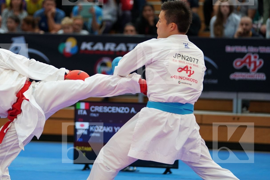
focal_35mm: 203
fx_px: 1522
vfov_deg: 6.8
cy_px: 64
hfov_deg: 10.1
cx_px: 83
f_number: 2.8
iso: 1600
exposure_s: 1/1000
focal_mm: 137
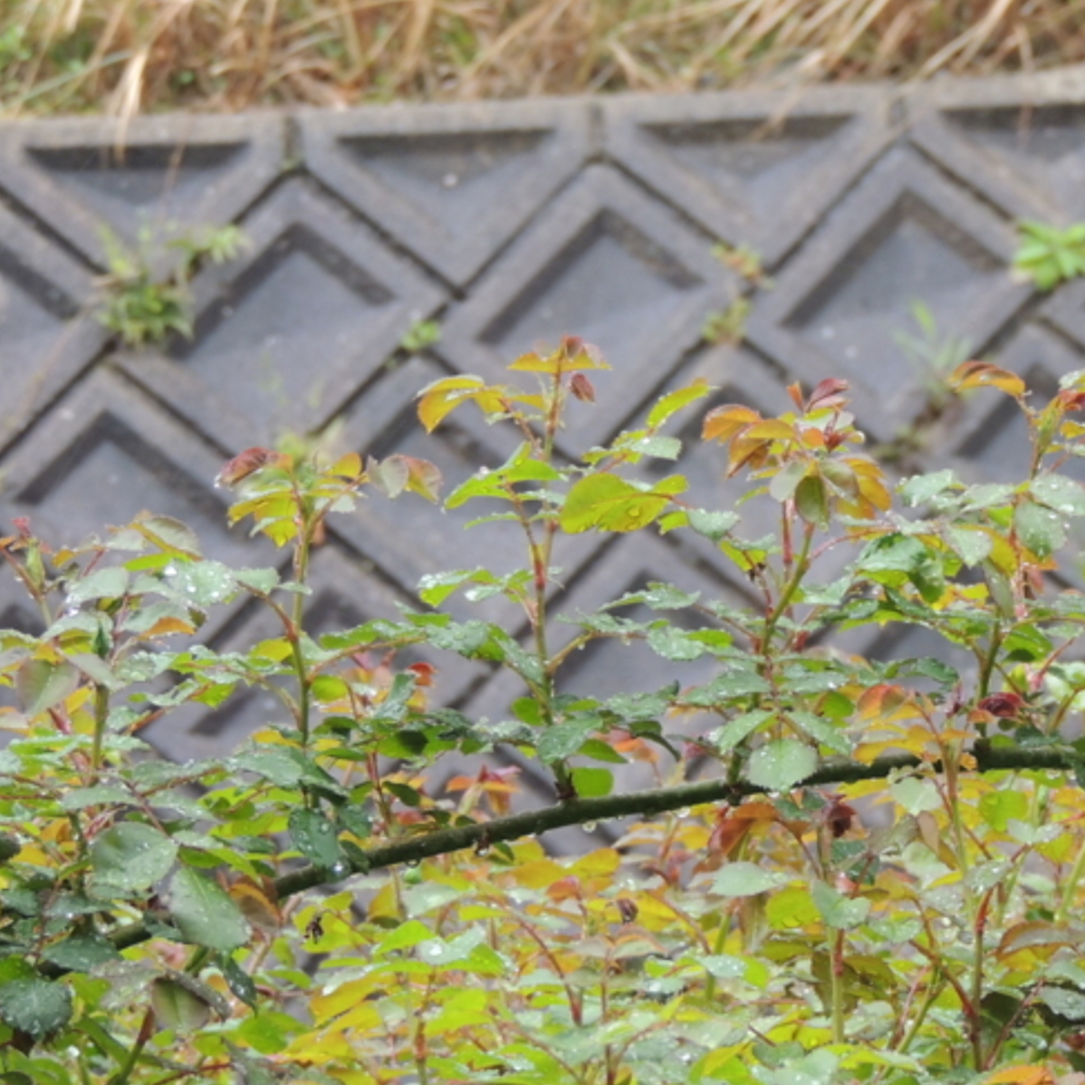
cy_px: 565
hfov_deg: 8.3
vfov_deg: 8.3
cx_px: 868
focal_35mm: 211
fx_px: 7482
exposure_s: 1/125
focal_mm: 25.8
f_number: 4.4
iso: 360
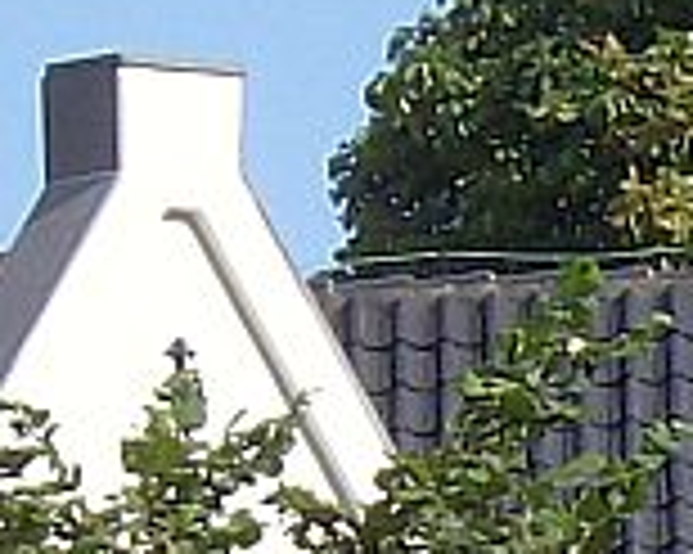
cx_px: 486
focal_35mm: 700
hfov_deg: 2.8
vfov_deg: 2.2
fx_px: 14348
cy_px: 863
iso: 100
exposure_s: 1/253
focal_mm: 18
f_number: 7.8
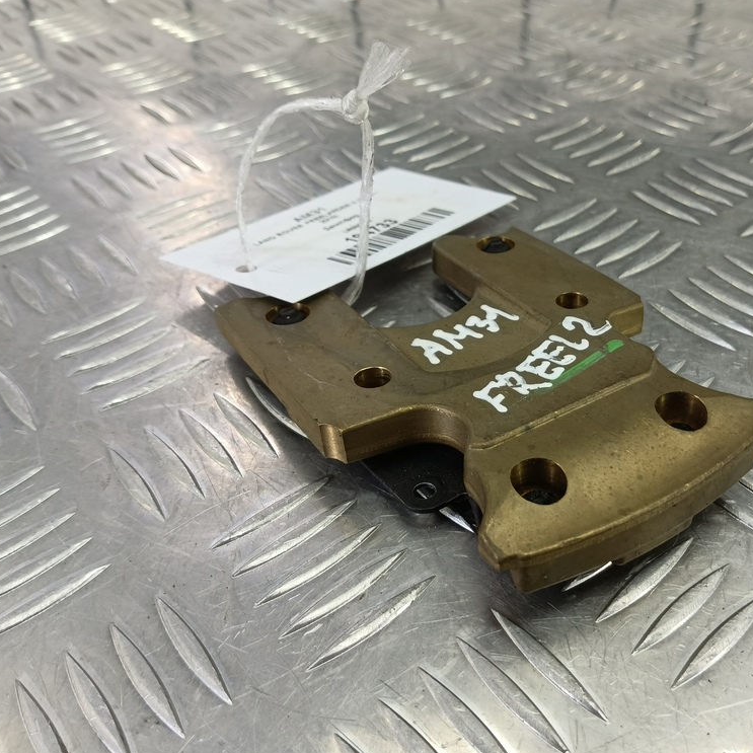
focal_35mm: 28
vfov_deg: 57.3
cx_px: 487
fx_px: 689
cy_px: 386
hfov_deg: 56.3
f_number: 1.6
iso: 118
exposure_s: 1/50
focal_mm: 4.11
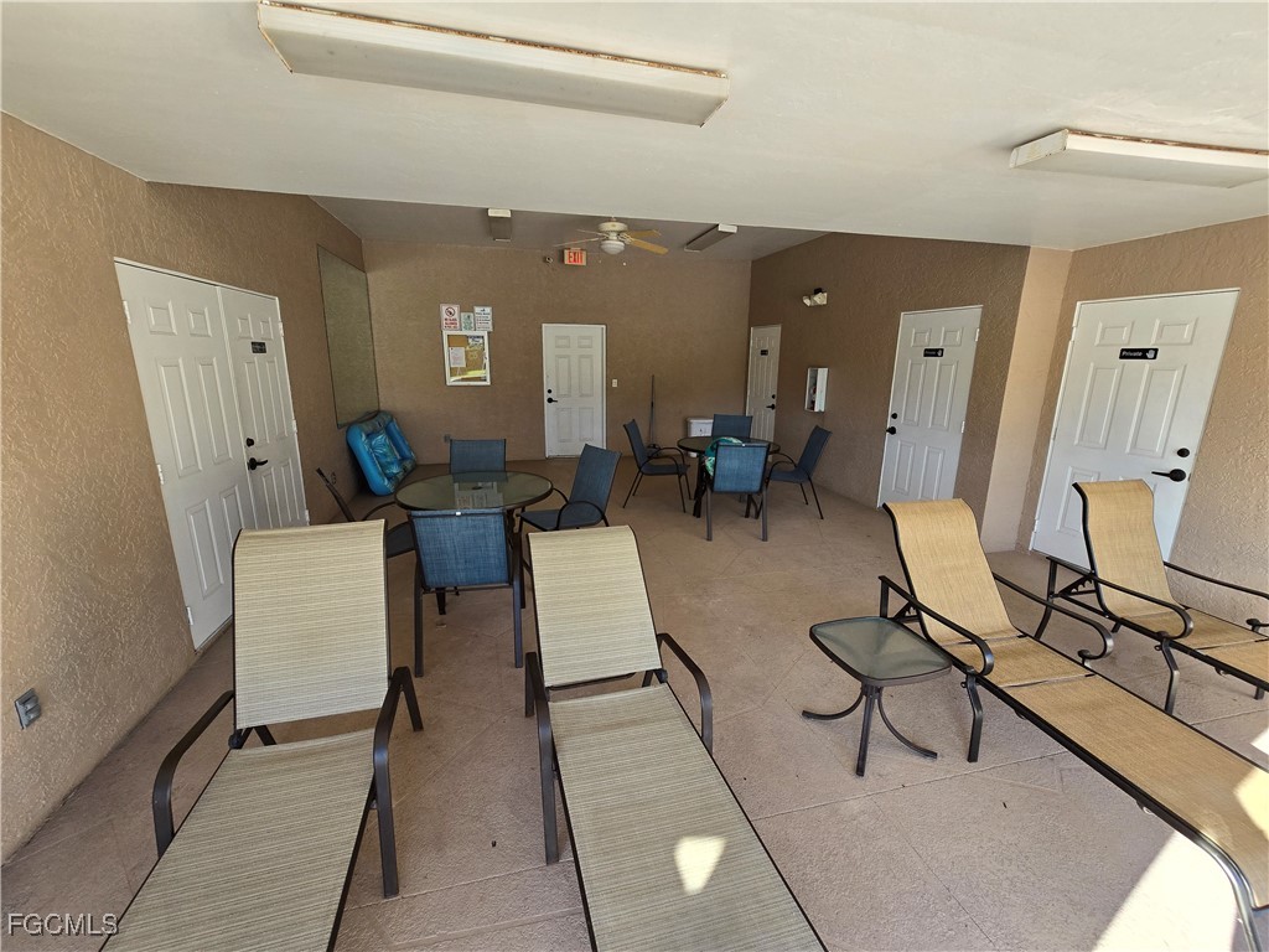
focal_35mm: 13
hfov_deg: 106.2
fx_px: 477
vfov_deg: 89.9
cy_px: 476
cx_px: 634
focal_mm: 2.2
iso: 100
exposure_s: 1/359
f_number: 2.2
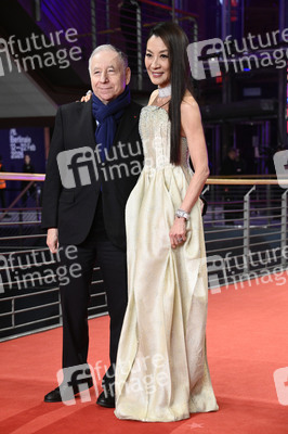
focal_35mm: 82
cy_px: 217
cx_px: 144
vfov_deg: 24.8
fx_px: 986
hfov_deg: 16.6
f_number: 5.6
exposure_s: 1/200
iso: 5000
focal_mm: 82
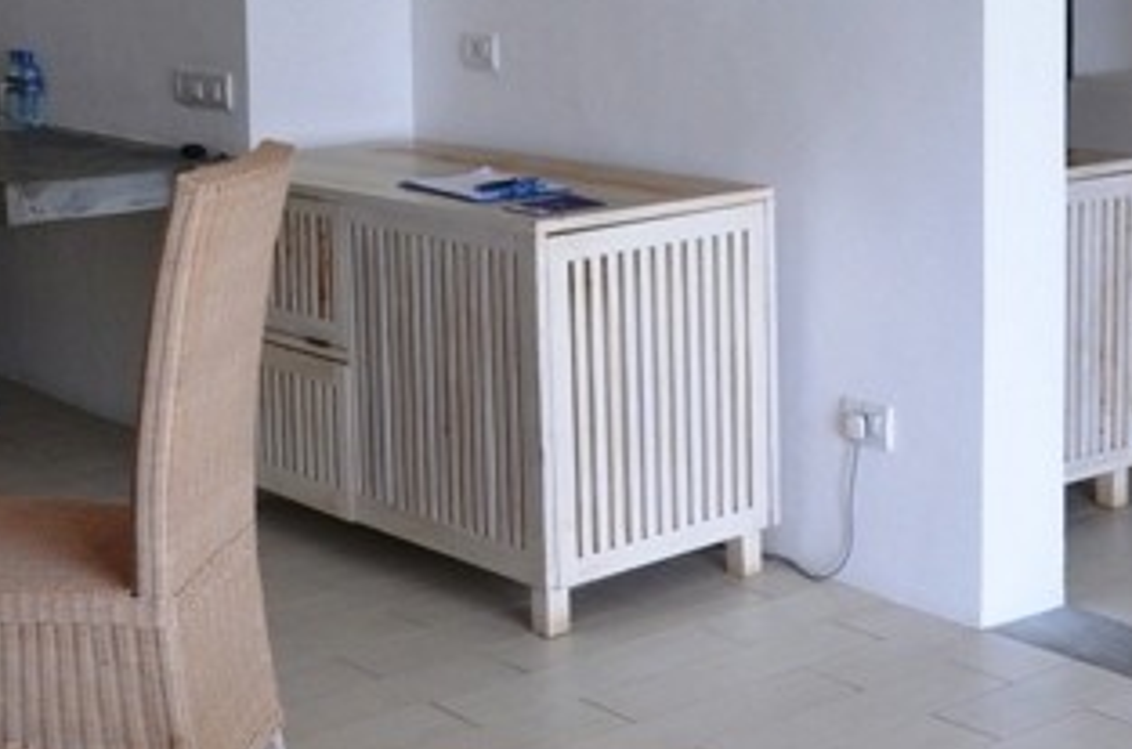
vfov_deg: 19.1
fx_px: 2164
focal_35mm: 69
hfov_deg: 29.3
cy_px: 7
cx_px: 608
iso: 400
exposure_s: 1/125
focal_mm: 18
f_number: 5.6
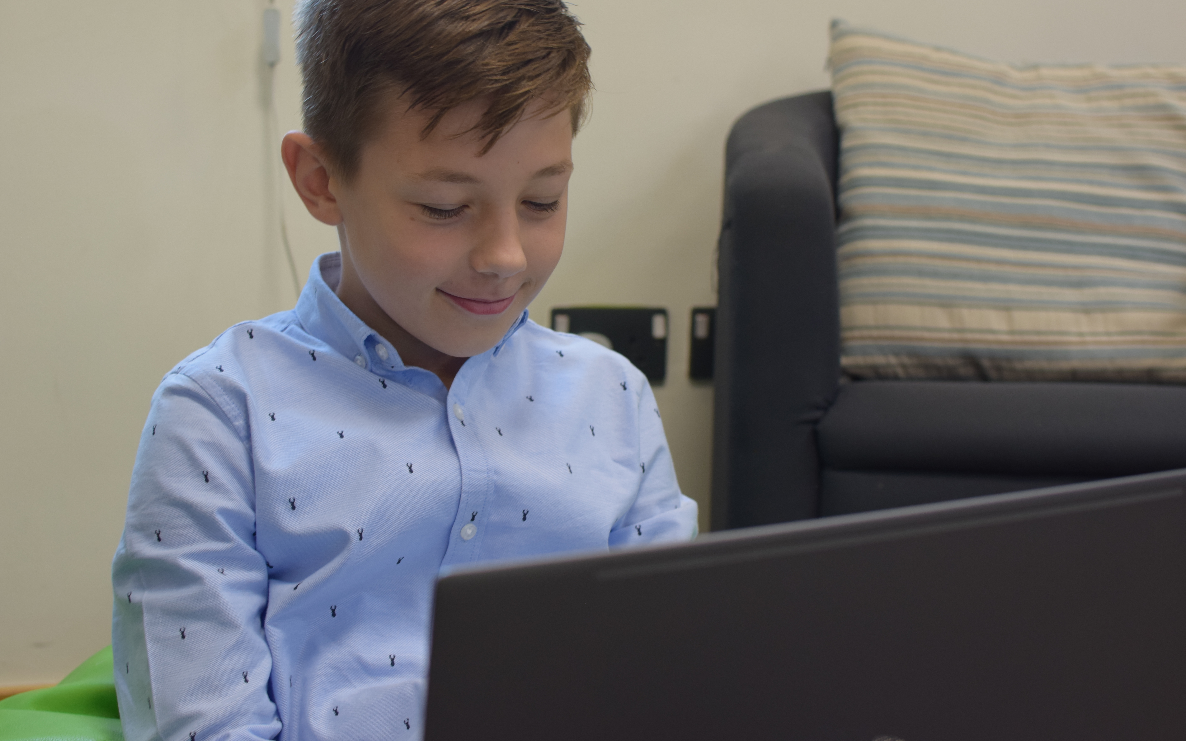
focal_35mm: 57
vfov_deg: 22.9
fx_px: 1827
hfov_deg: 36.0
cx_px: 607
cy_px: 328
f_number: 4
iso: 500
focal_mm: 35
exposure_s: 1/60
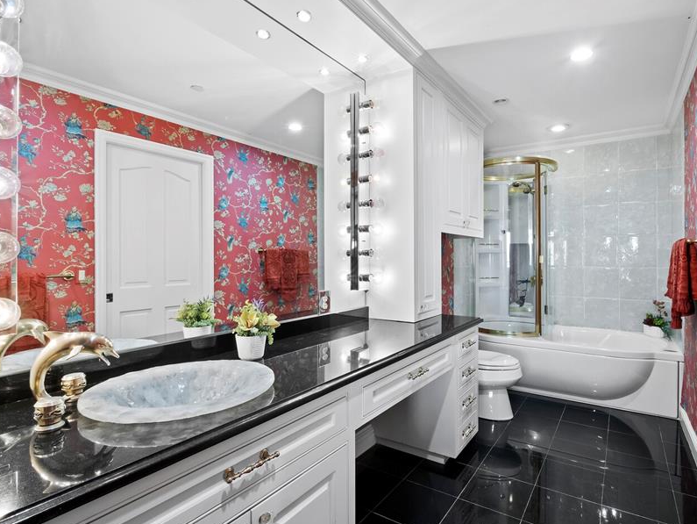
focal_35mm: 18
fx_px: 363
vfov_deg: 71.6
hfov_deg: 87.3
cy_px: 262
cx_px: 393
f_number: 11
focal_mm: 7
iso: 400
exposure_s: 1/2
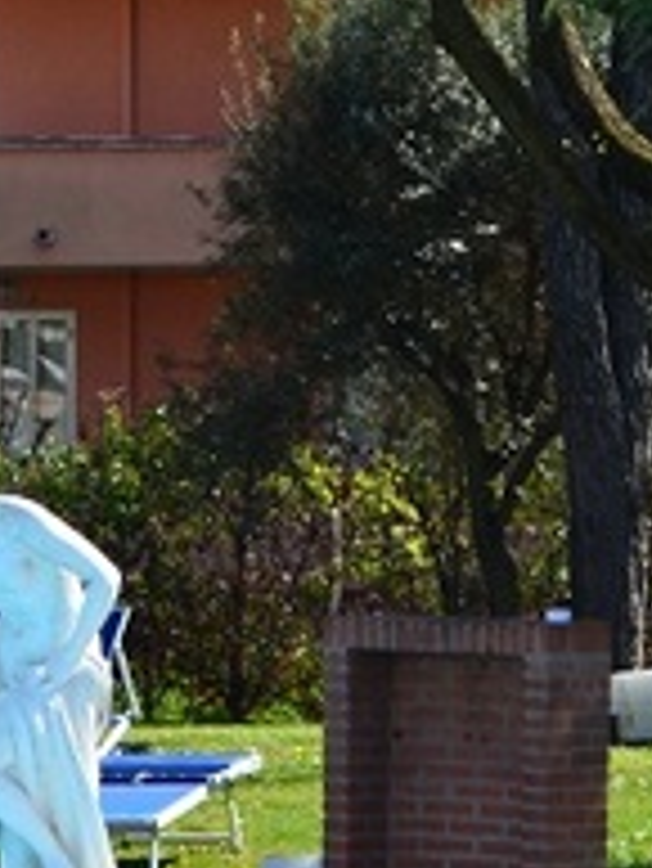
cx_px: 103
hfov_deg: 4.5
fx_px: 8253
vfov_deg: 6.0
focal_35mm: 329
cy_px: 744
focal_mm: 55
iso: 400
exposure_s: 1/320
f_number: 10
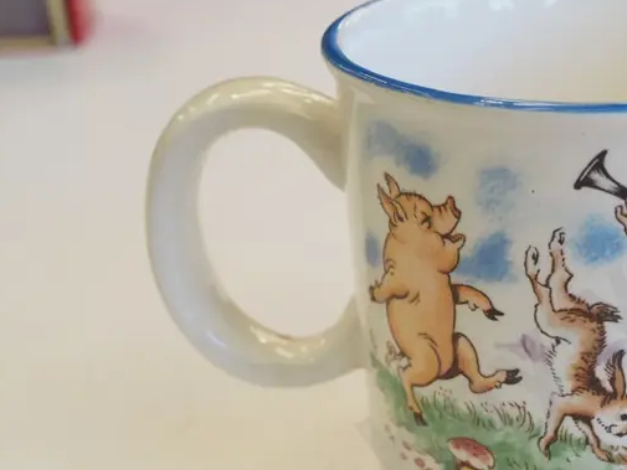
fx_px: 1395
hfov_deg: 24.2
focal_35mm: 77
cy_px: 301
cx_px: 622
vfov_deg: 19.1
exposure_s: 1/250
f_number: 5.6
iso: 1600
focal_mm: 19
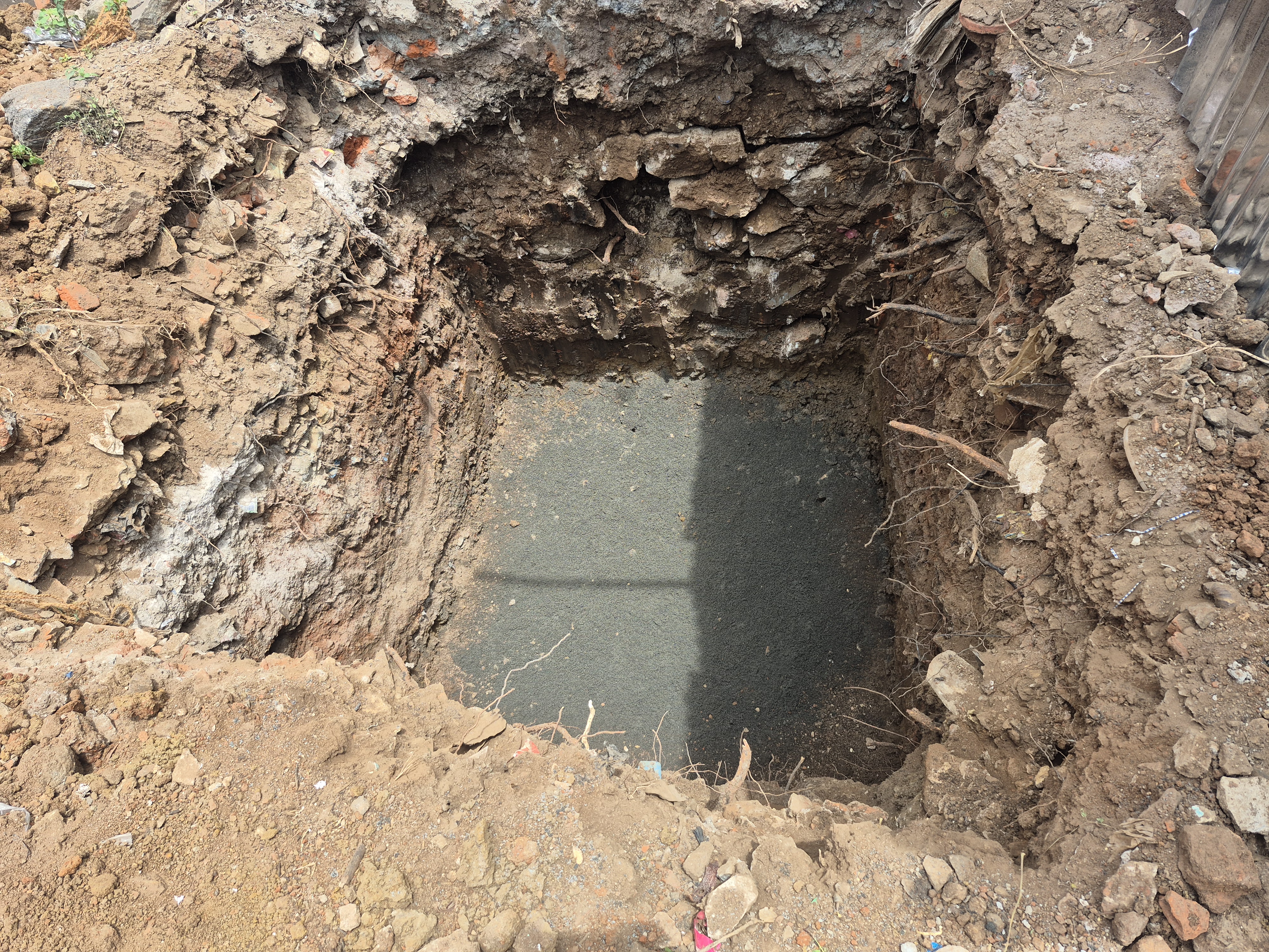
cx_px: 634
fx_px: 843
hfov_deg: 73.9
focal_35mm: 23
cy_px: 476
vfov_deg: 58.9
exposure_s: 1/526
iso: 25
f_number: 1.8
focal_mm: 5.4
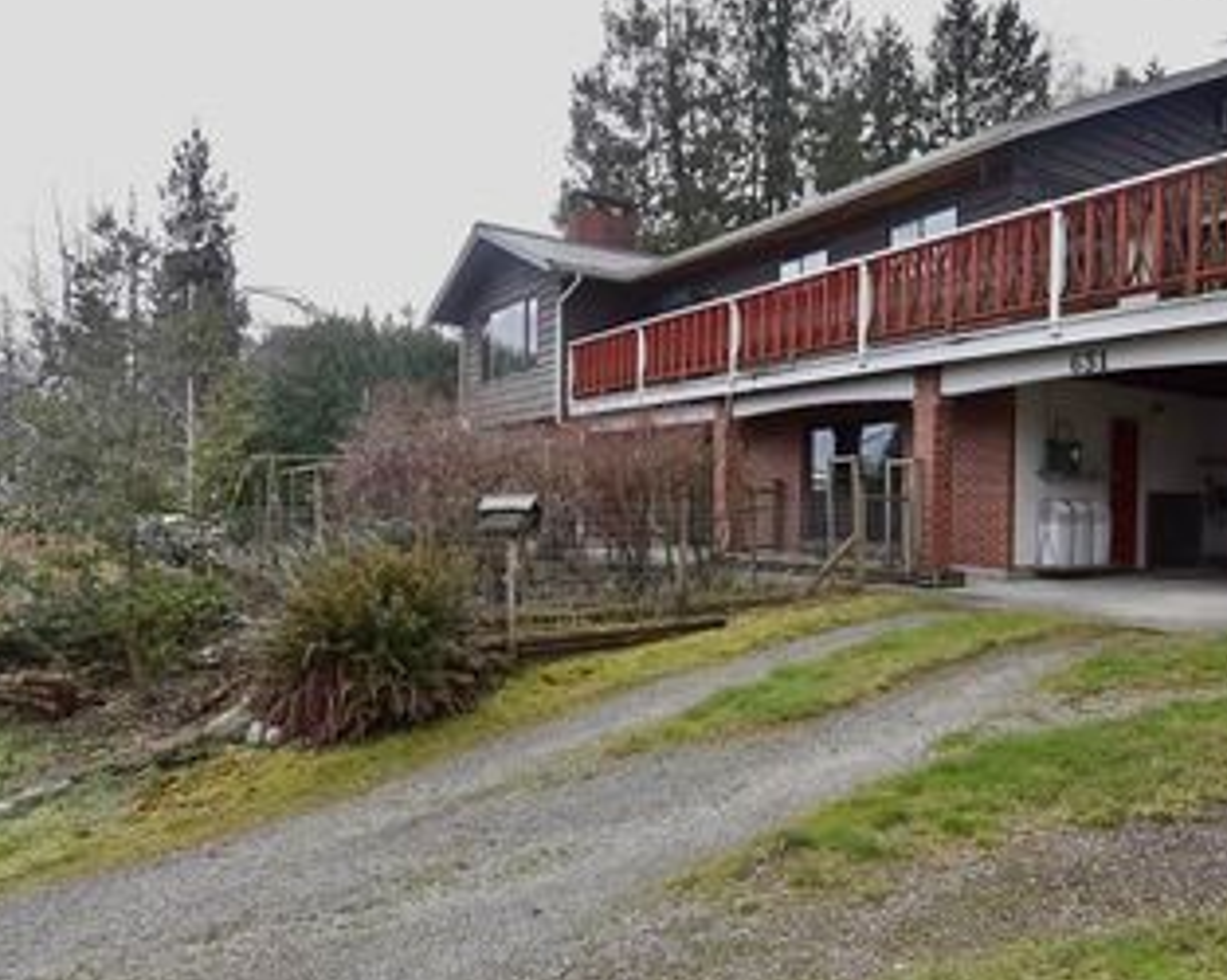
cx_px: 702
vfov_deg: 57.2
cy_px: 527
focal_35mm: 25
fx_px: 898
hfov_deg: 68.3
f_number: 7.1
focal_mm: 11
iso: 200
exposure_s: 1/250
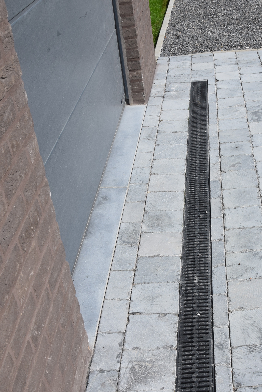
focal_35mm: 52
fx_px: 568
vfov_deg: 38.1
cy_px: 229
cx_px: 240
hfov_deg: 25.1
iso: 200
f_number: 10
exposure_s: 1/400
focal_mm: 18
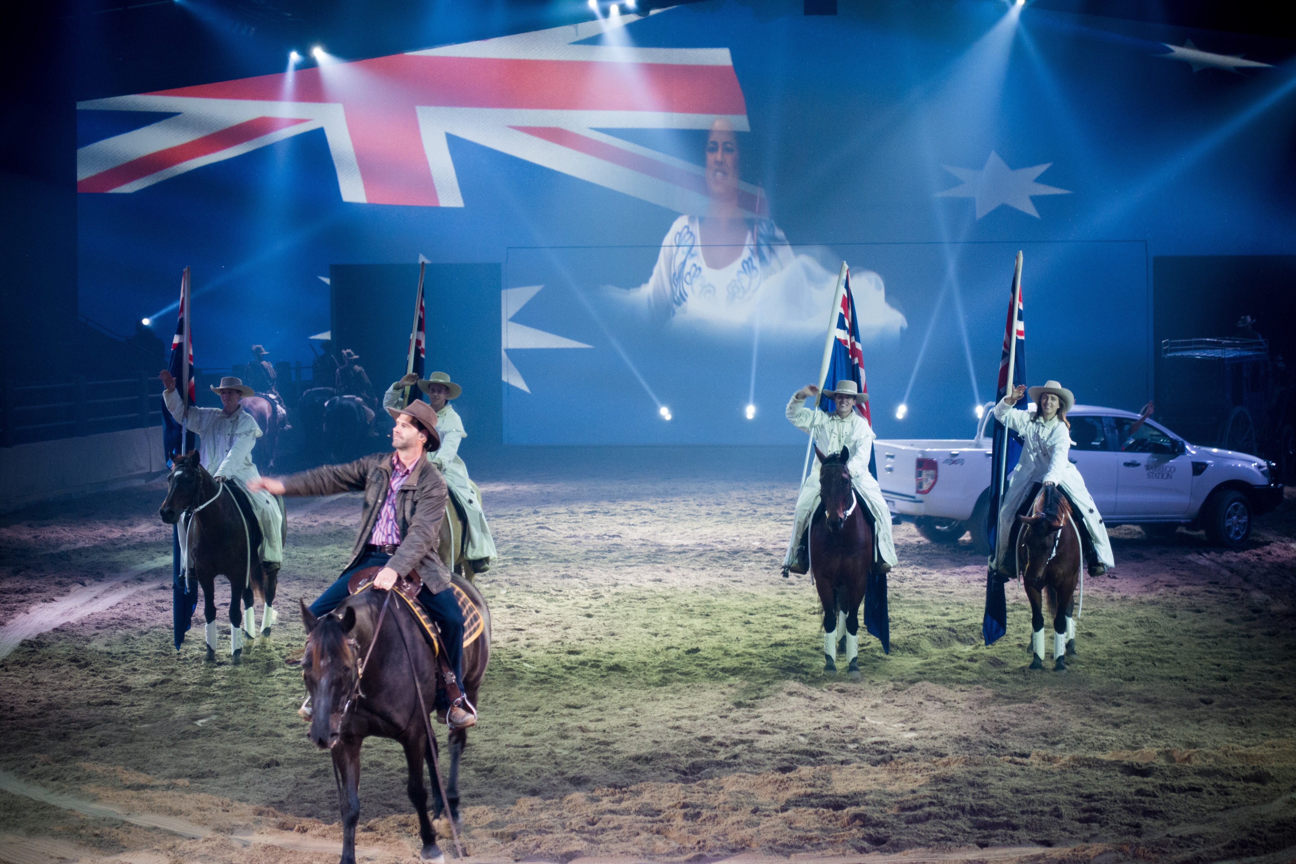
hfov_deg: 28.8
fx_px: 2520
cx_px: 648
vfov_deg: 19.5
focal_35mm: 70
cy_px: 432
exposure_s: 1/80
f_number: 3.2
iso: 640
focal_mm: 25.7
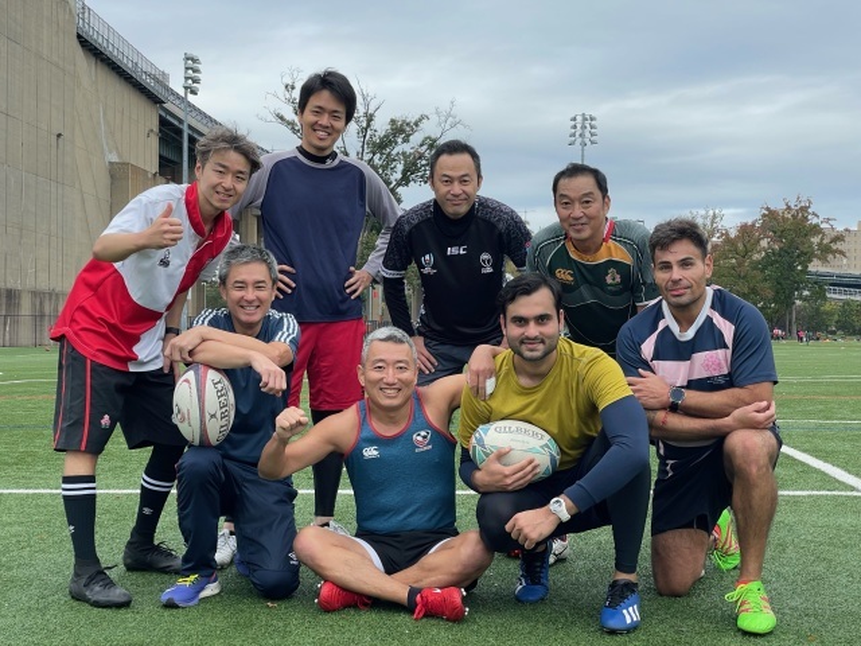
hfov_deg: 36.8
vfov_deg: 28.0
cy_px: 323
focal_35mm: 52
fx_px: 1293
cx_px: 430
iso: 25
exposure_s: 1/480
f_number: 2
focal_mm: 6
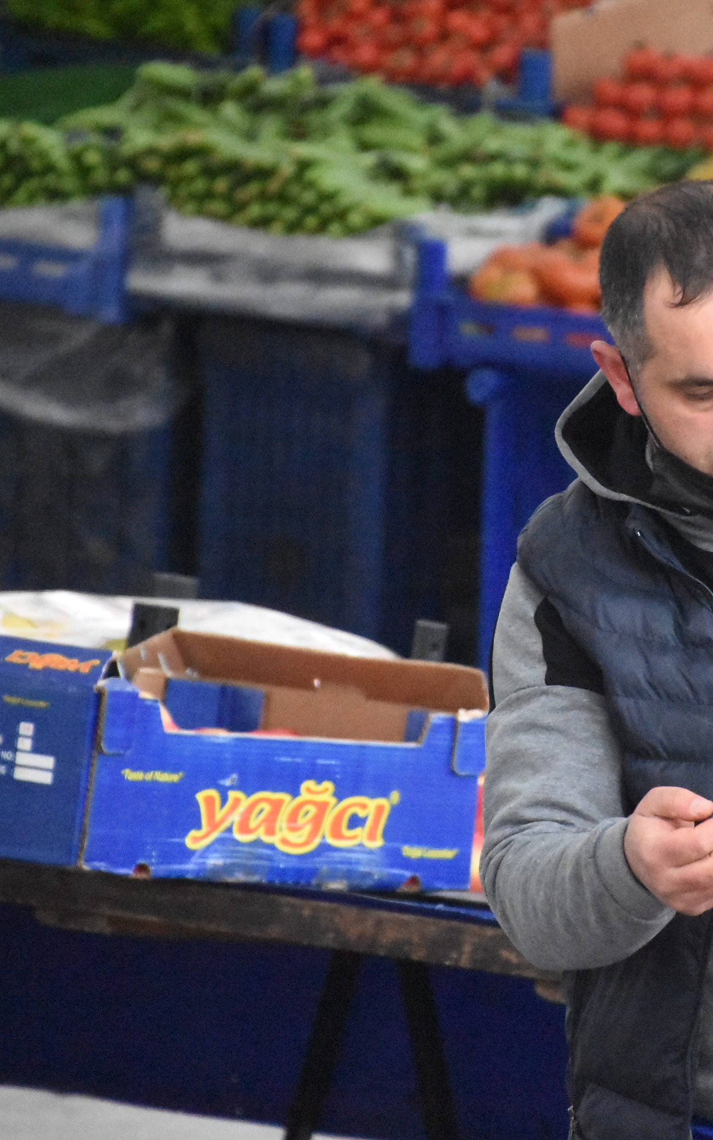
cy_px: 569
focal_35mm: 505
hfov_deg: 2.6
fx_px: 15703
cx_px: 682
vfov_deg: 4.2
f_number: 6.3
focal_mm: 220
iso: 16000
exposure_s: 1/640
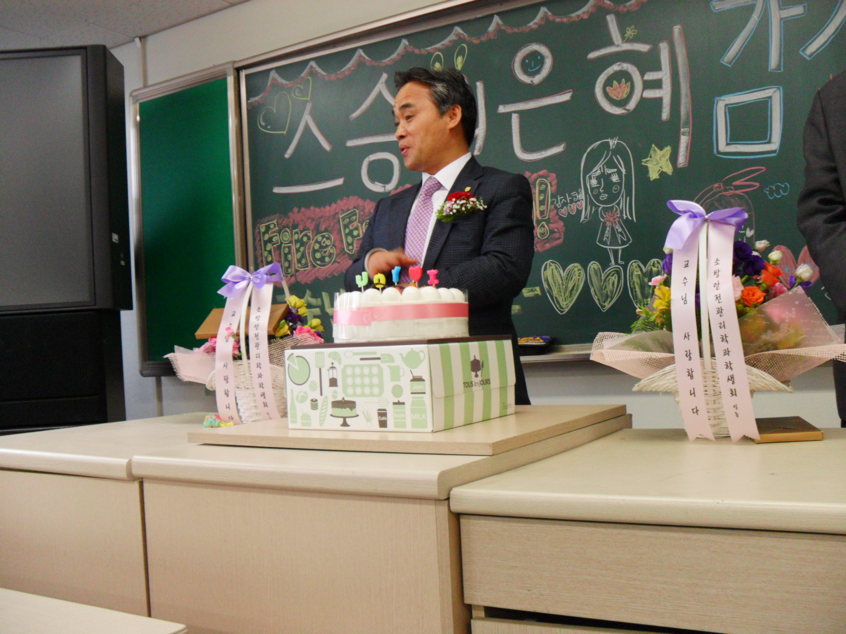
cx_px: 423
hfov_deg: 52.6
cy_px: 317
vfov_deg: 40.7
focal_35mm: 35
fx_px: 855
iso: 200
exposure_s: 1/45
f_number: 3
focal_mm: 6.3
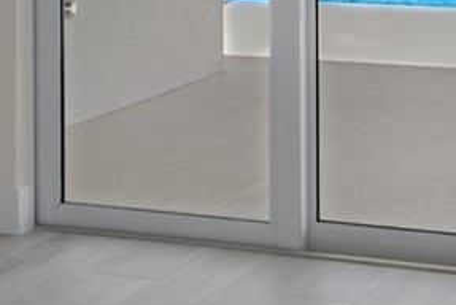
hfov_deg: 17.0
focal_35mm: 117
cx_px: 478
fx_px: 1483
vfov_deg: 11.1
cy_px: -192
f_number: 8
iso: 2000
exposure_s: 1/200
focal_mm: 31
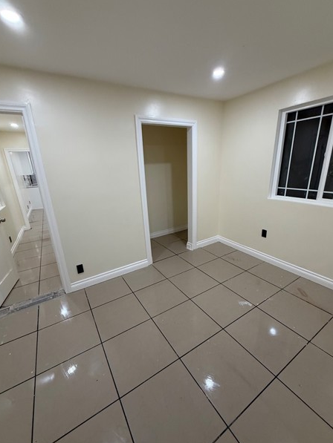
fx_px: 192
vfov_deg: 98.2
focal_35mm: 15
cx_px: 167
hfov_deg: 81.8
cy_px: 225
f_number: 2.2
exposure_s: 1/120
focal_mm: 2.22
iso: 250
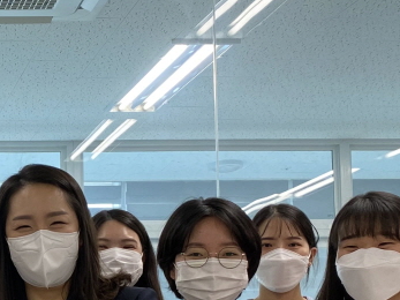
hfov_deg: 20.3
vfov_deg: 16.0
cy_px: 320
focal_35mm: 90
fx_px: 1040
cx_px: -88
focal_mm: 4.25
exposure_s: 1/60
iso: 64
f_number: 1.8
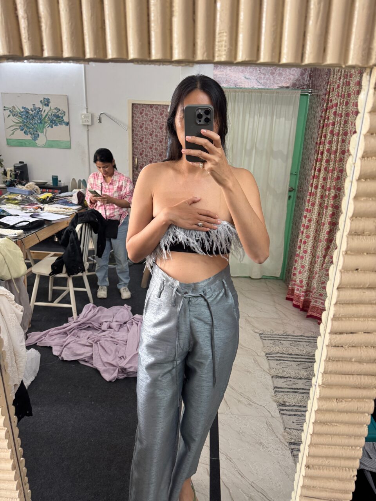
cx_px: 188
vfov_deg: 71.6
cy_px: 250
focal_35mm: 24
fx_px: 348
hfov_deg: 56.8
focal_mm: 6.76
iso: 250
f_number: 1.78
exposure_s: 1/50
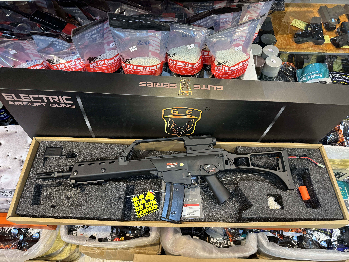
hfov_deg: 71.6
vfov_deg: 56.8
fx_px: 242
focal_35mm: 24
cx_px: 174
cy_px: 131
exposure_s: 1/50
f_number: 1.78
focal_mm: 6.86
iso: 500
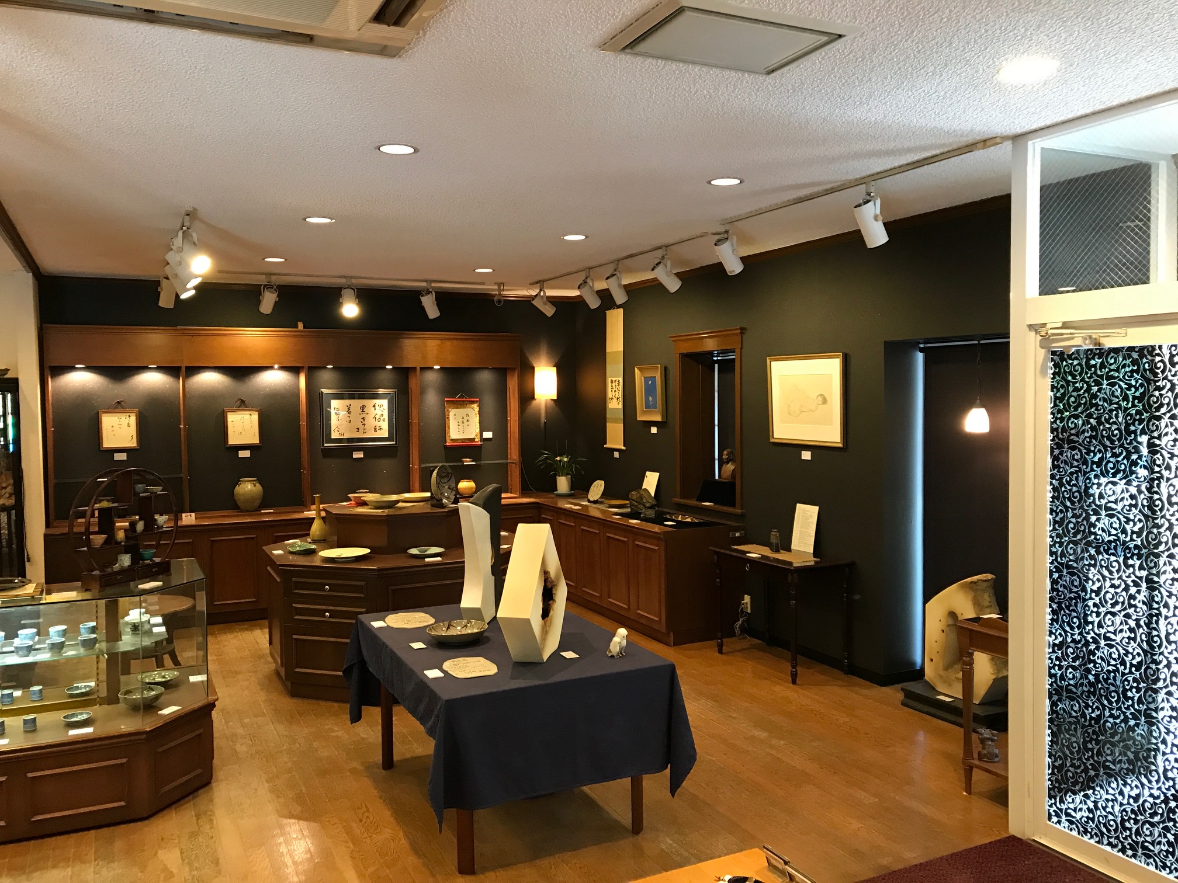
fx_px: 953
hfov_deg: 63.4
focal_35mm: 28
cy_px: 442
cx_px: 589
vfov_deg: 49.7
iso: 100
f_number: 1.8
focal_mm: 3.99
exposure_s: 1/17
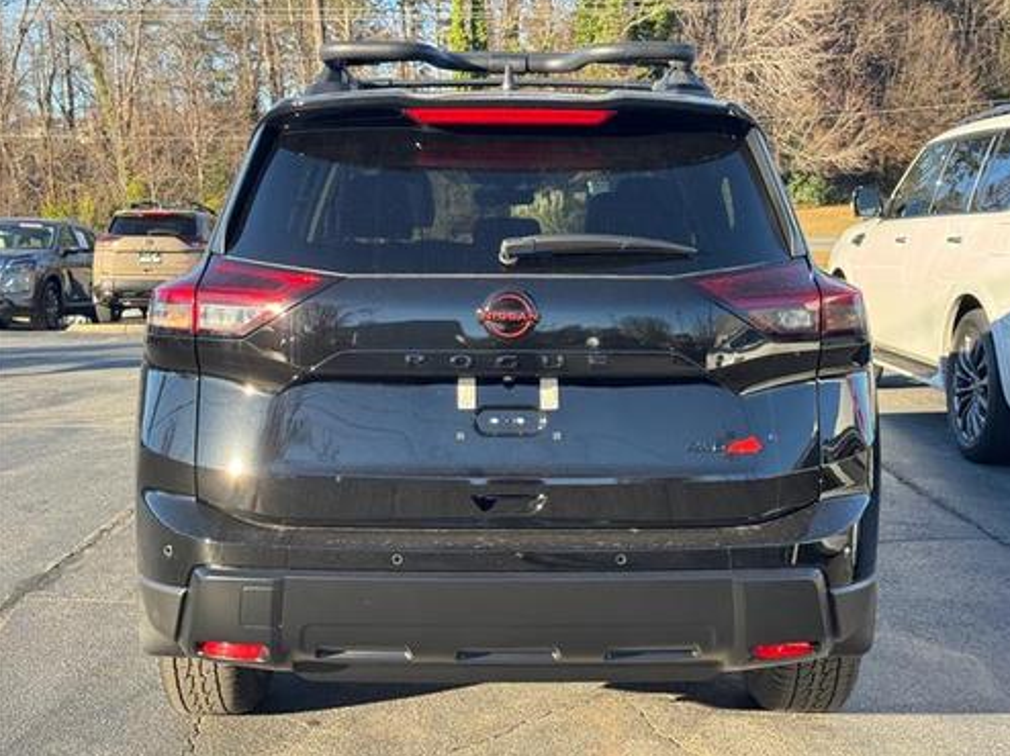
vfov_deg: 29.7
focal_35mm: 49
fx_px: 1429
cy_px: 374
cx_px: 511
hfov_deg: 38.9
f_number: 1.78
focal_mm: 6.76
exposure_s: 1/527
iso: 64
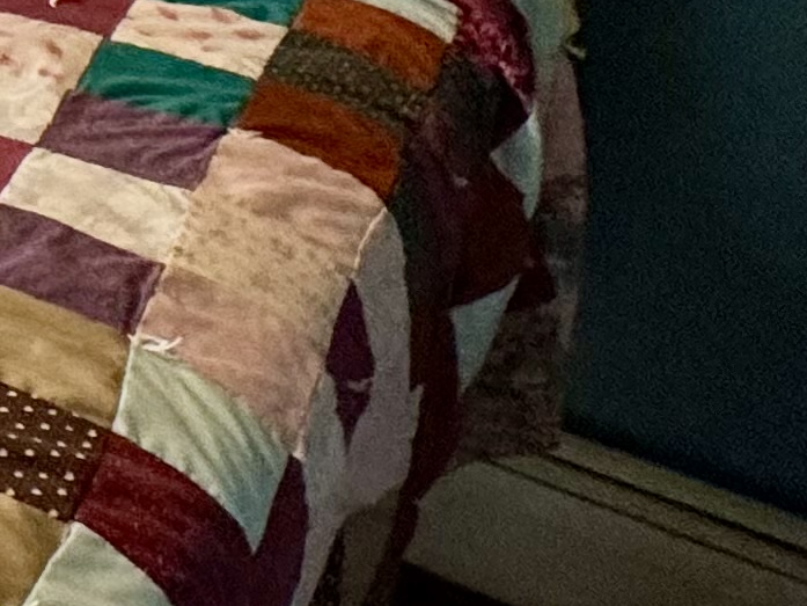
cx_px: -1149
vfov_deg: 17.0
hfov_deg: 14.7
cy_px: -205
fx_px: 1889
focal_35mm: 81
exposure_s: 1/120
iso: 250
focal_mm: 2.22
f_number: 2.2
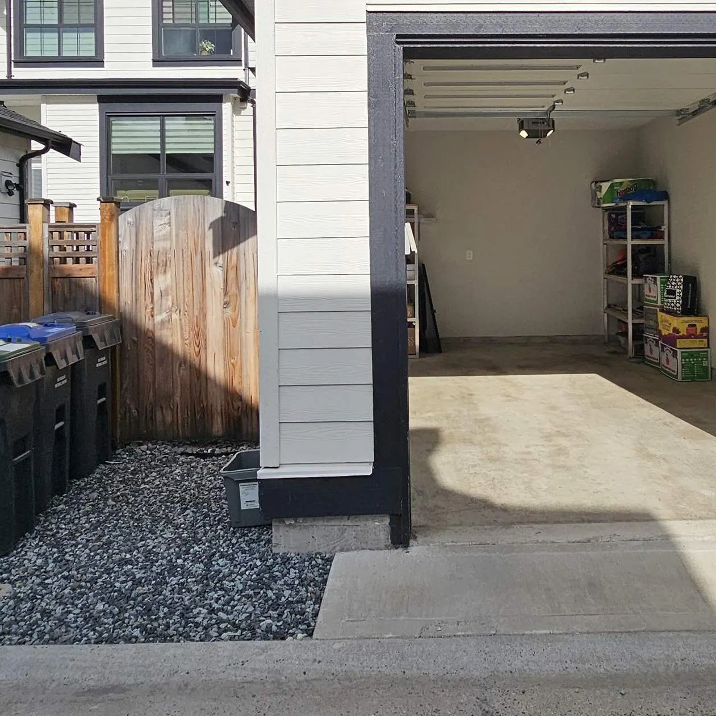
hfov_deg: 56.6
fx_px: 655
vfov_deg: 56.0
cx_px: 450
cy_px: 233
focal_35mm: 28
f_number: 2.2
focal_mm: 2.2
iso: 50
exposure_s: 1/4692
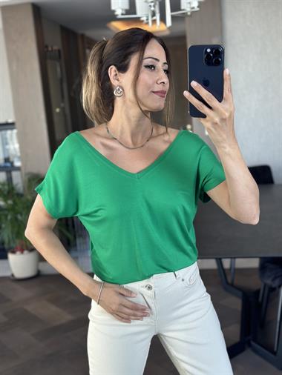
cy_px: 188
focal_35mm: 48
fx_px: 521
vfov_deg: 39.6
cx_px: 141
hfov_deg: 30.3
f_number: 1.78
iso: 125
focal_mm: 6.86
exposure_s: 1/71
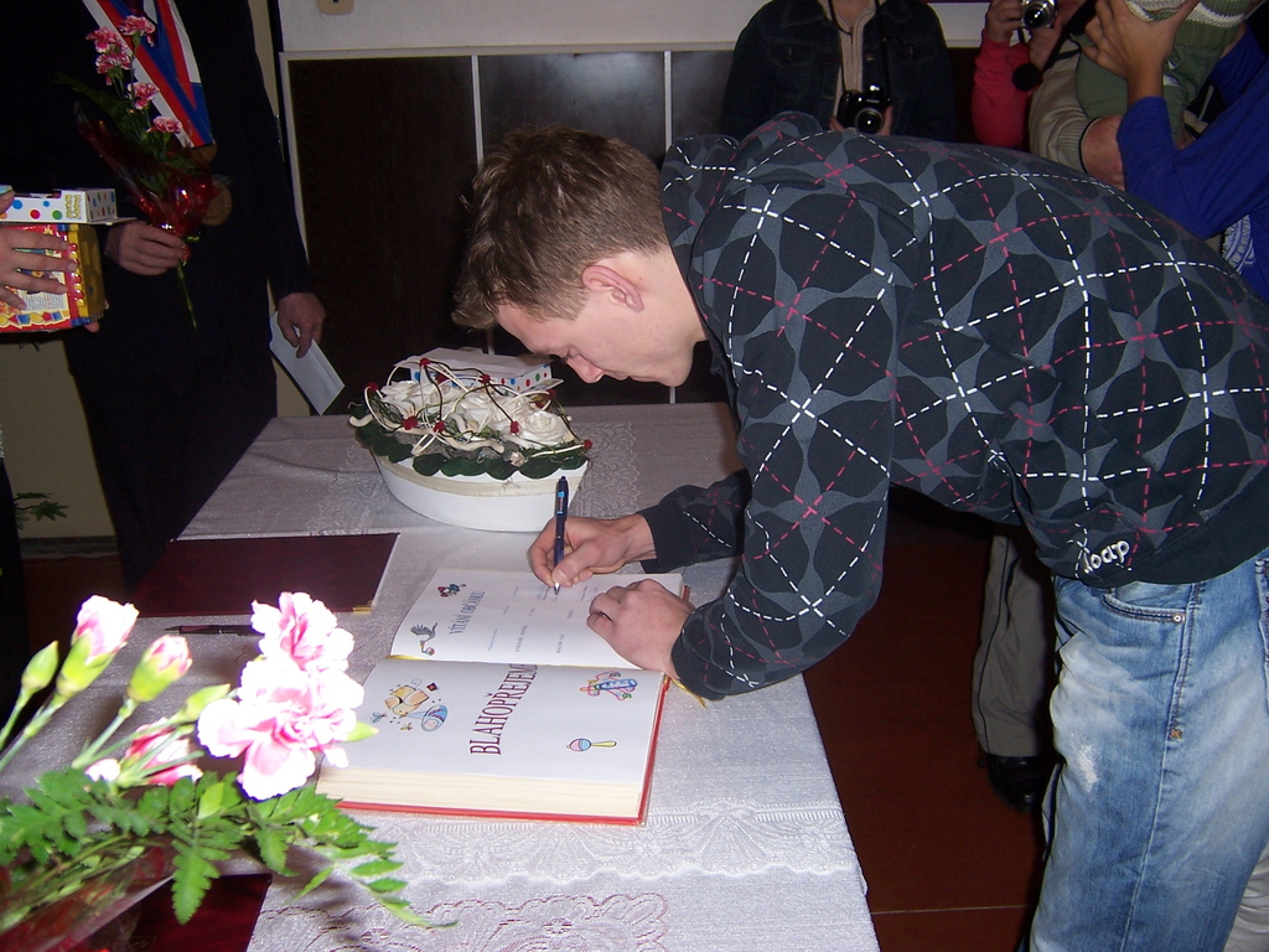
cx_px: 634
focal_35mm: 33
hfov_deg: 55.4
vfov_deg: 42.9
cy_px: 476
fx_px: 1210
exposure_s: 1/60
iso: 80
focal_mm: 5.5
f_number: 2.8
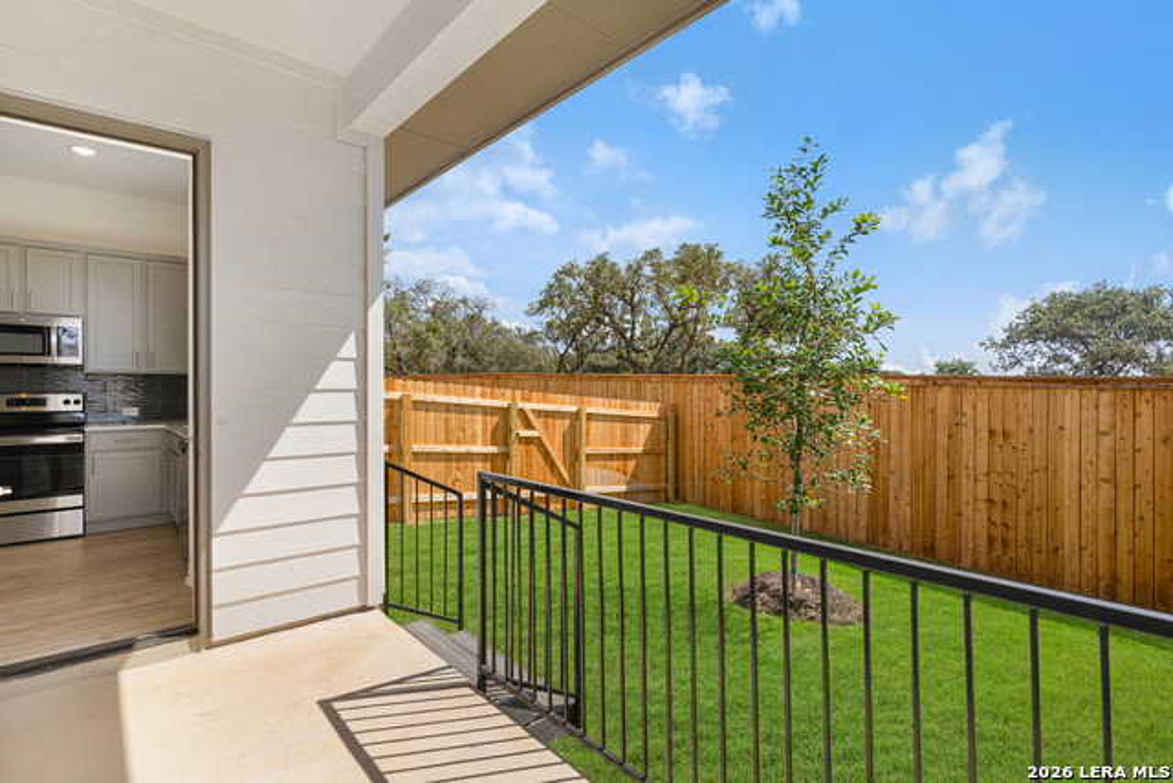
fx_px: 554
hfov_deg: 93.3
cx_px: 586
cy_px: 392
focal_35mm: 17
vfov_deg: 70.5
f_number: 9
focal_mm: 17
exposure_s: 1/20
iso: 100
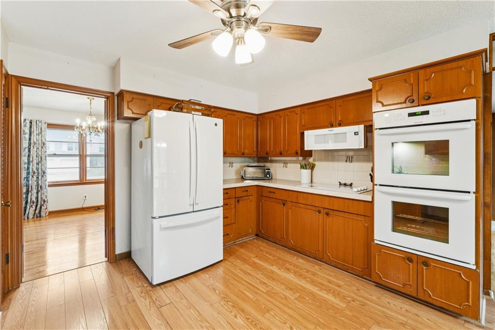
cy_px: 165
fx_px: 216
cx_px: 248
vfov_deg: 74.8
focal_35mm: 16
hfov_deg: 97.8
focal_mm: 15.7
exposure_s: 1/2.5
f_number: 13
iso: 400
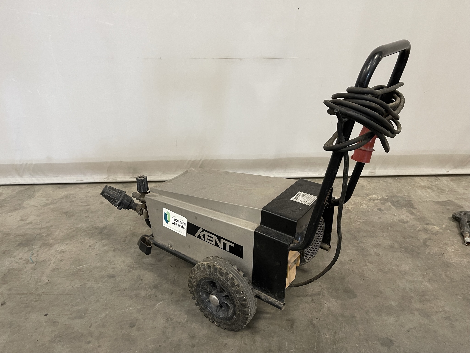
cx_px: 235
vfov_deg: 53.1
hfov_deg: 67.3
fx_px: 353
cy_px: 176
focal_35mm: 26
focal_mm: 5.1
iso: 320
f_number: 1.6
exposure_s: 1/50
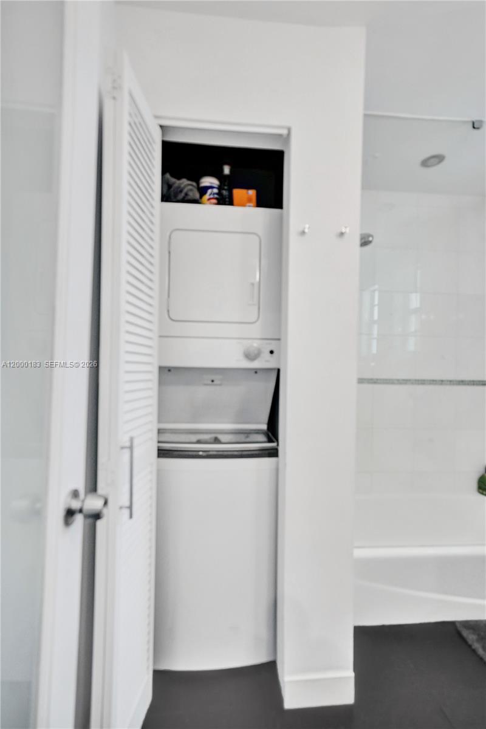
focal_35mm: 16
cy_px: 364
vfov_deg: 96.7
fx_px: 324
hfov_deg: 73.7
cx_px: 243
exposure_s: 1/100
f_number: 4
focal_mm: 16
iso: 1250
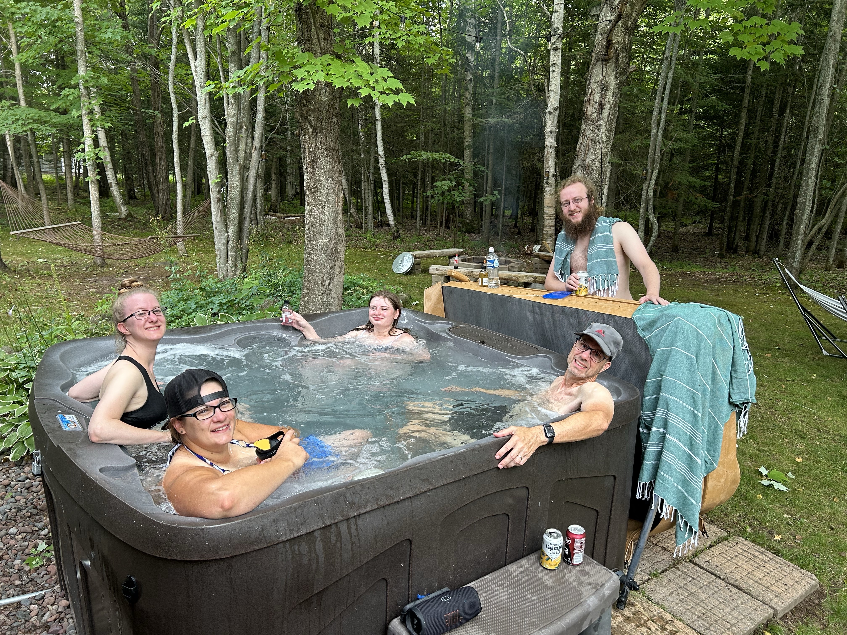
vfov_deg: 53.1
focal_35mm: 26
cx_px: 424
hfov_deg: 67.3
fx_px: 636
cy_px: 318
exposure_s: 1/121
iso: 100
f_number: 1.5
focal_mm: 5.7
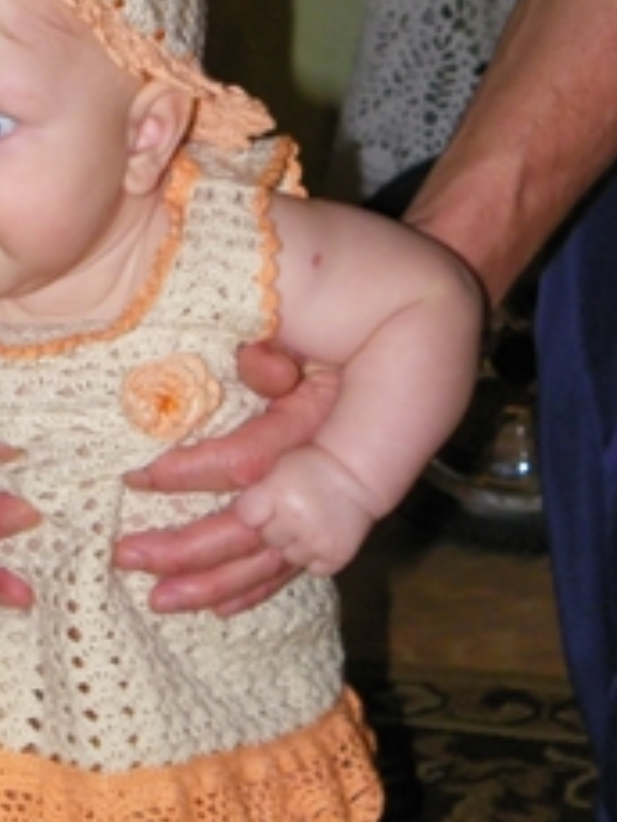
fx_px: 2897
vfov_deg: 16.1
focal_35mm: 122
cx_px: 32
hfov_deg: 12.1
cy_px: 459
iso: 200
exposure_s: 1/40
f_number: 3.5
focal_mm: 11
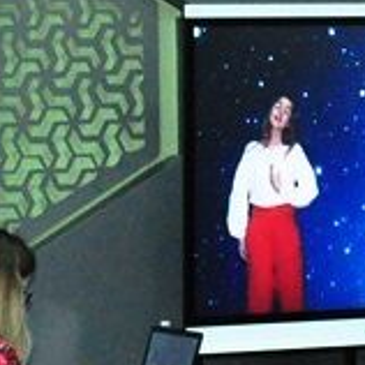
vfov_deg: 7.8
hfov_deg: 7.8
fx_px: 2660
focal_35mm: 223
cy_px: 199
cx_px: 254
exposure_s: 1/60
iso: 3200
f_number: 8
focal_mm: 32
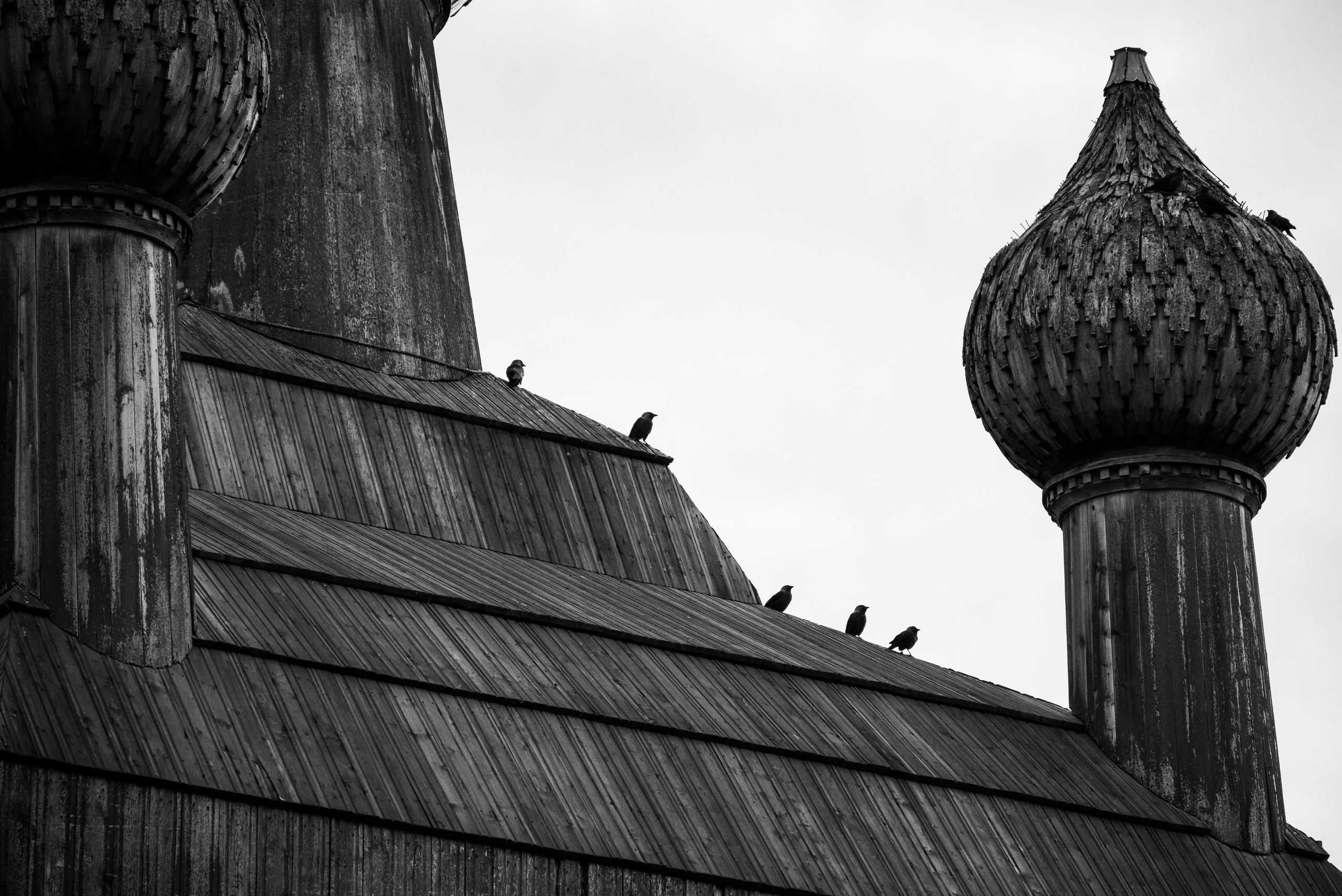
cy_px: 448
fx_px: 5966
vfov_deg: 8.6
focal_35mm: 160
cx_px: 671
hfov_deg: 12.8
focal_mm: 160
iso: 1100
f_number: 6.3
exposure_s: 1/750
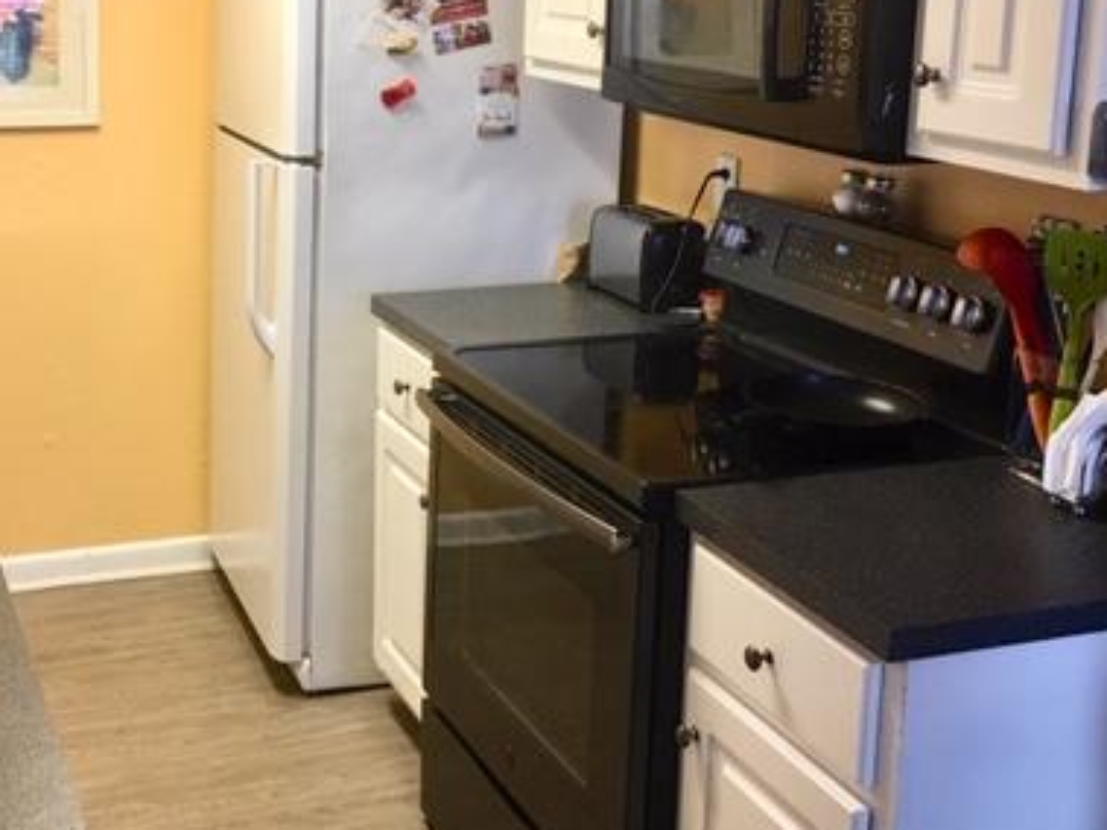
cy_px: 243
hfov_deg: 38.2
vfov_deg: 29.3
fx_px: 1566
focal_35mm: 49
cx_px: 324
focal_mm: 4.15
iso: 40
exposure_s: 1/15
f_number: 2.2
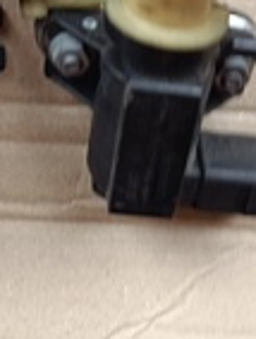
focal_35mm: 81
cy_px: 38
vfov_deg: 23.5
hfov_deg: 18.0
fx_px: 796
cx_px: 38
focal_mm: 5.59
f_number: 1.88
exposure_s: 1/101
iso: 101
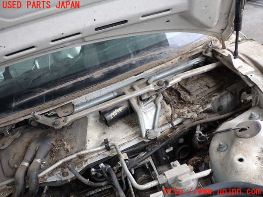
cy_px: 98
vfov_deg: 46.8
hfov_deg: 60.0
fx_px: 228
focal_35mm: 30
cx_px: 132
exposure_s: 1/100
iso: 100
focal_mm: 5.4
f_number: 2.3
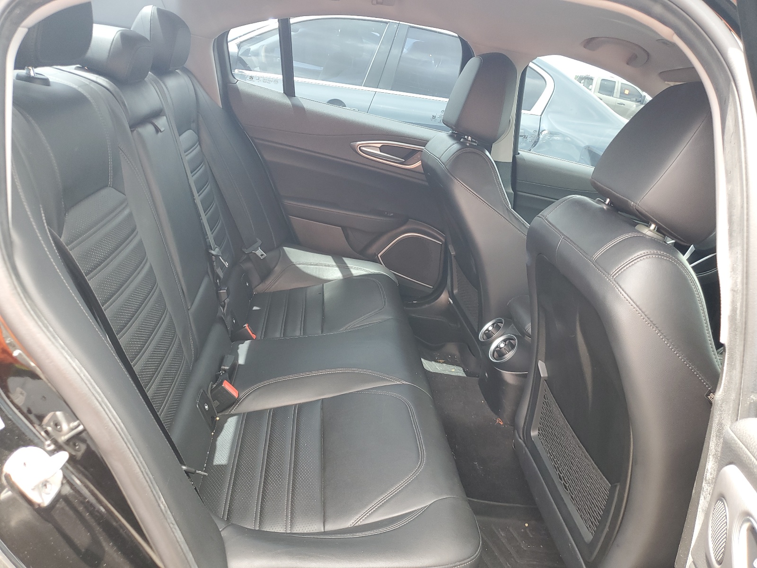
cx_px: 378
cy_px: 284
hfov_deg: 67.3
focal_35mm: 26
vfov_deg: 53.1
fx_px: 569
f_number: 1.5
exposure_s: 1/120
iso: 58
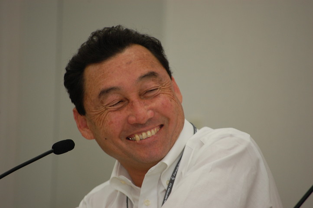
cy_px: 104
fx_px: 2606
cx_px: 156
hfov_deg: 6.9
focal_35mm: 300
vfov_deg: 4.6
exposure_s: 1/60
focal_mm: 200
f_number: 5.6
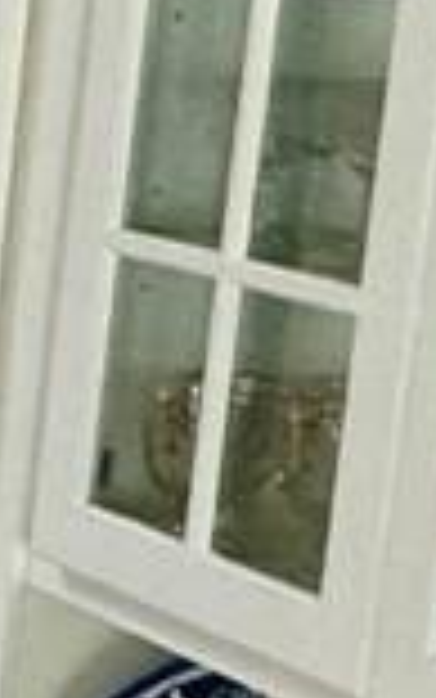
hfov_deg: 6.5
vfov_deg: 13.6
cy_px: 207
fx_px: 2906
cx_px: -1443
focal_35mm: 153
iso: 320
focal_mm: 2.22
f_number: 2.2
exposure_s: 1/60
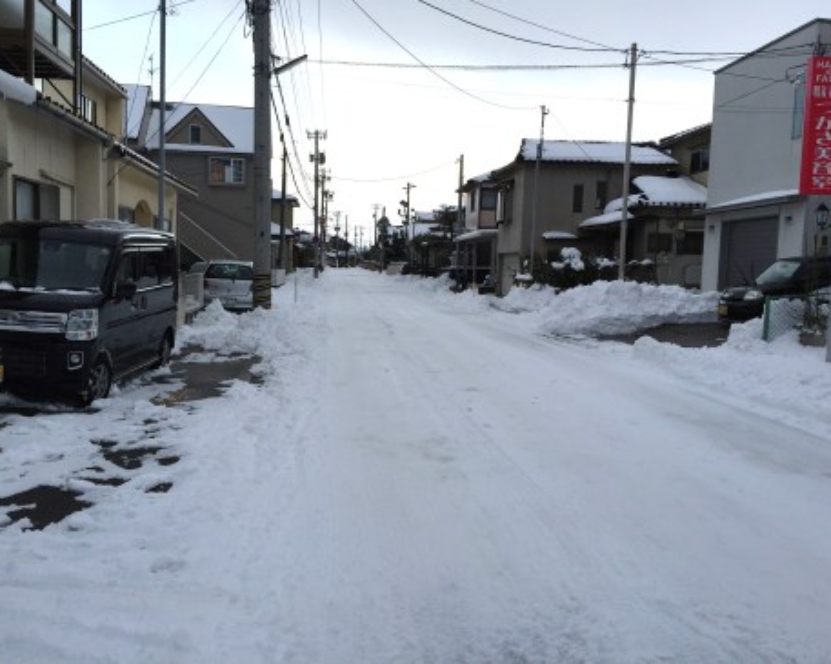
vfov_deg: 47.1
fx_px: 762
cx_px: 400
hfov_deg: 57.2
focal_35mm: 31
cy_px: 325
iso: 32
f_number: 2.2
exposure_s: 1/1276
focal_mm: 4.15
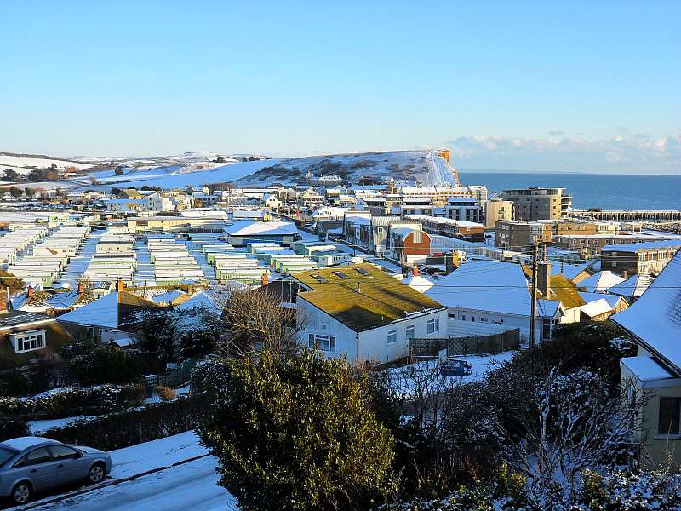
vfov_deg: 32.9
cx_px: 340
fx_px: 866
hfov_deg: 42.9
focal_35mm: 44
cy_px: 256
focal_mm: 7.8
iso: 100
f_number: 4.5
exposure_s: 1/350
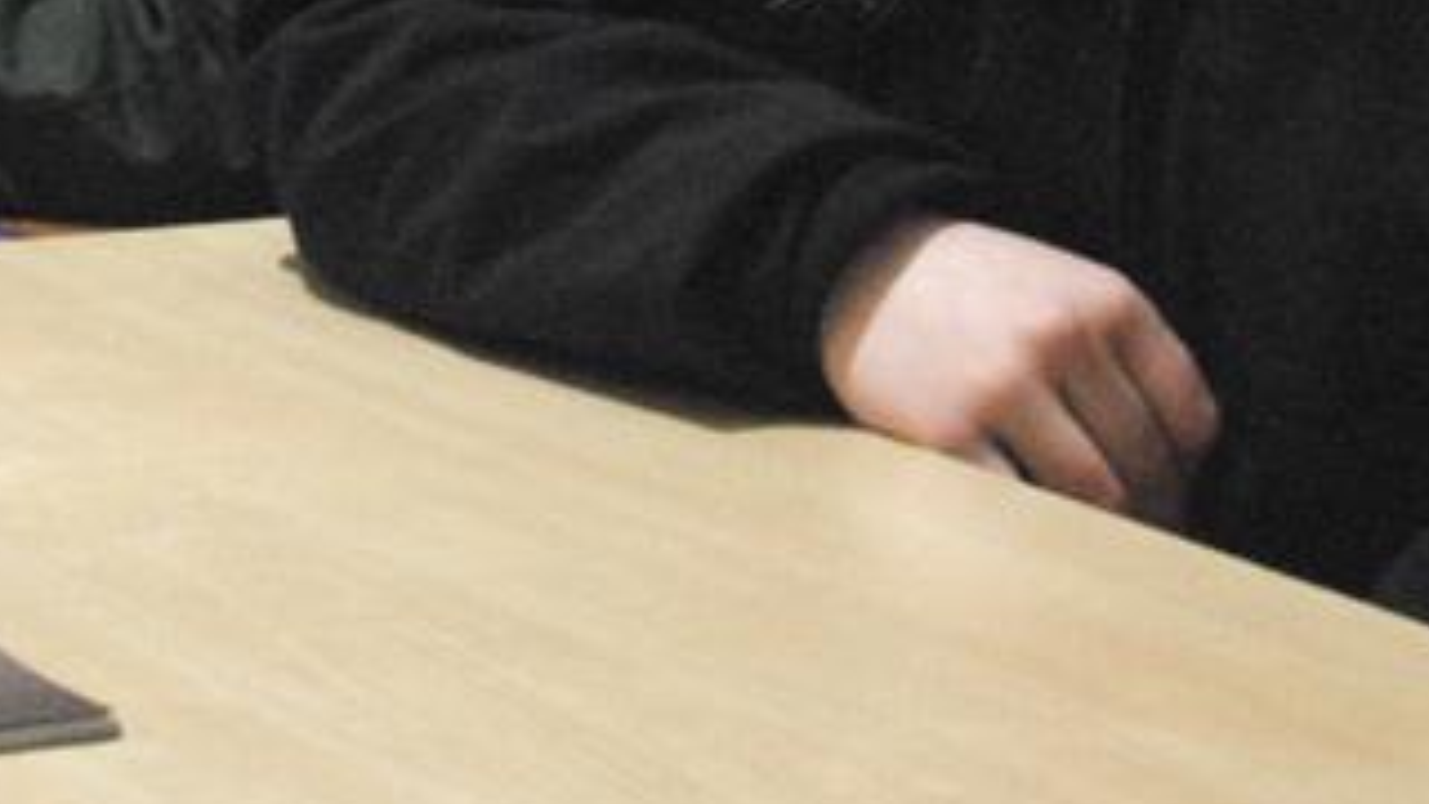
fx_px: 6858
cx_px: 33
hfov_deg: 11.8
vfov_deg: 6.6
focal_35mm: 181
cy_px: -565
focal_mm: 36
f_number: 5
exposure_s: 1/10
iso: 1600
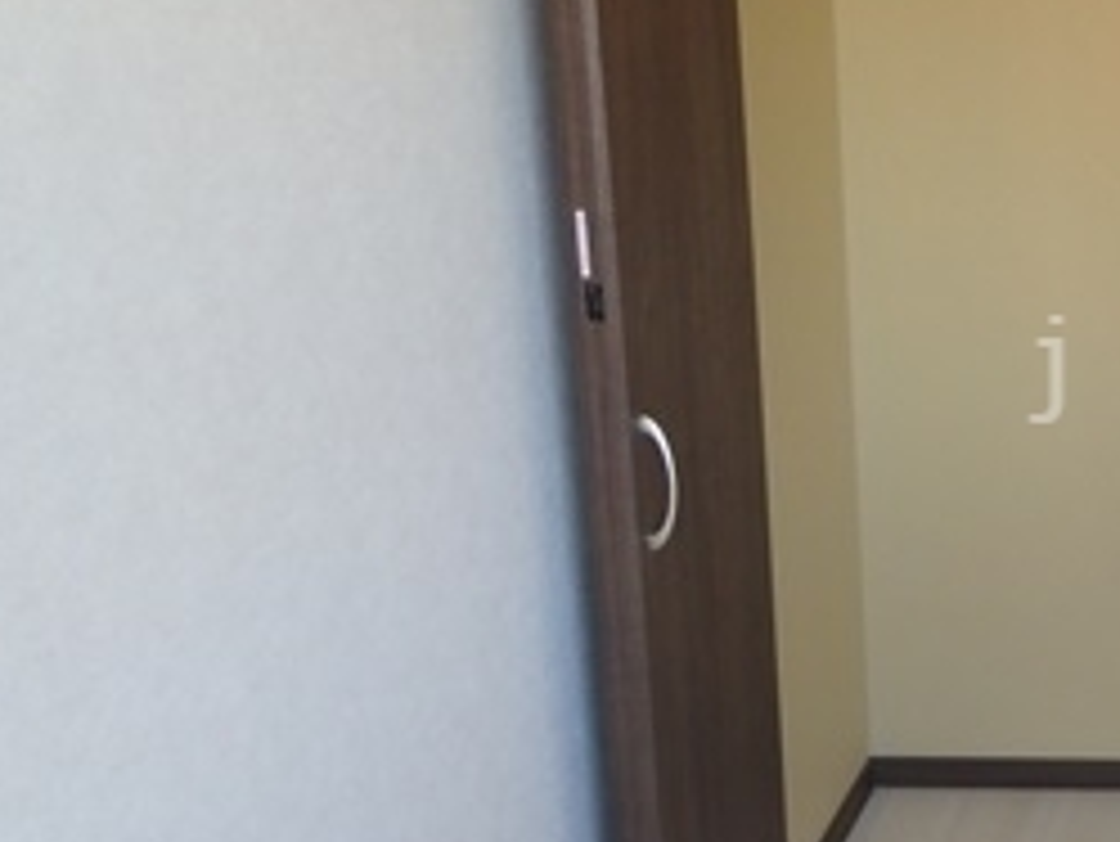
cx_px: 1336
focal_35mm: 54
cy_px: 369
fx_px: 1748
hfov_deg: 30.3
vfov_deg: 27.0
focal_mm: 3.7
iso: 200
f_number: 3.5
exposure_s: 1/50
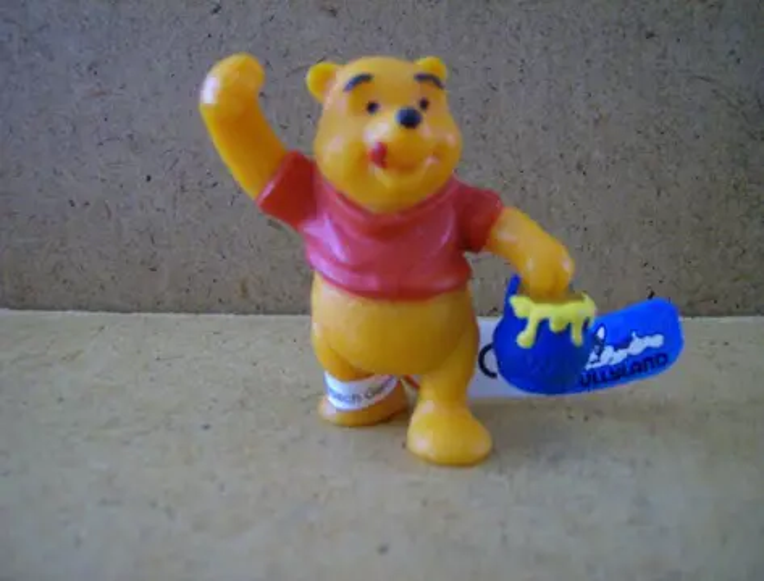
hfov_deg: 51.1
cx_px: 382
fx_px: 799
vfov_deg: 40.0
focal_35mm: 36
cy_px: 290
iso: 200
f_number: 2.8
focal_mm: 6
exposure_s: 1/26.1
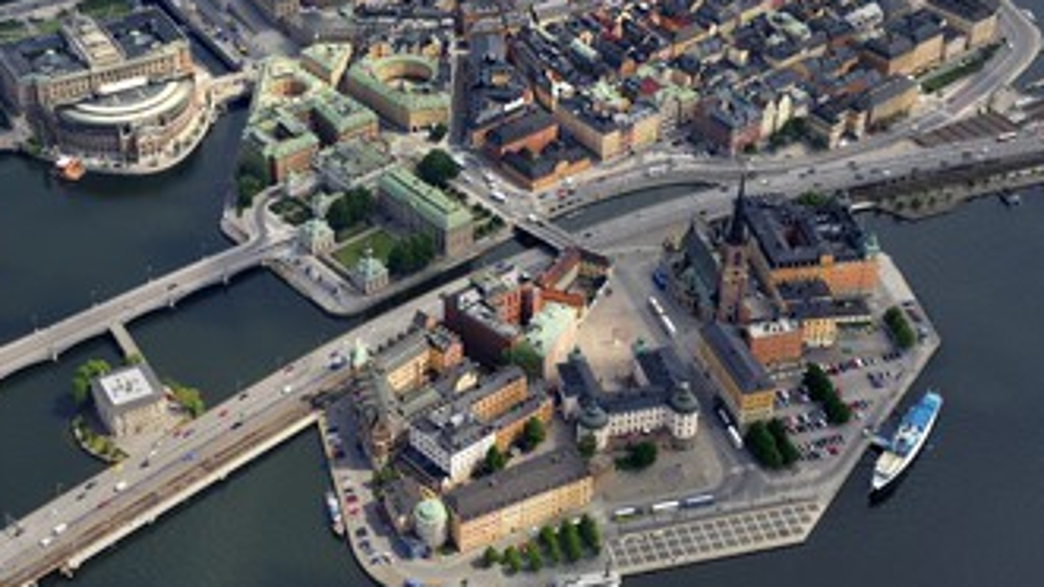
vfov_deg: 21.3
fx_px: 1550
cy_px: 193
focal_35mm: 56
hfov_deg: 37.2
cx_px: 522
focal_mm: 28
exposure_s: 1/1000
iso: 100
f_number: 4
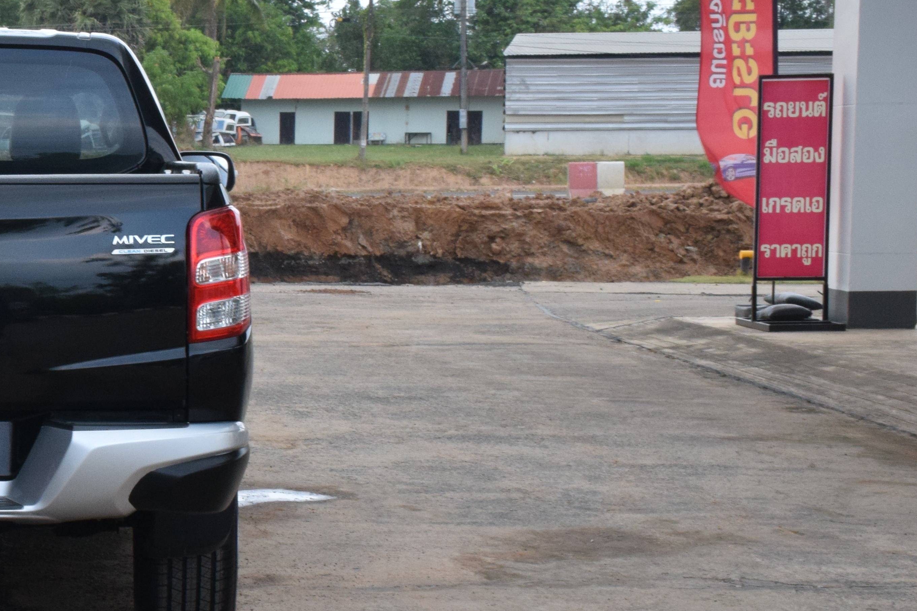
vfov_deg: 13.8
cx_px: -83
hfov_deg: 19.7
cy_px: 315
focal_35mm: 99
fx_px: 2522
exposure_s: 1/125
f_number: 18
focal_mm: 30
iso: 1000
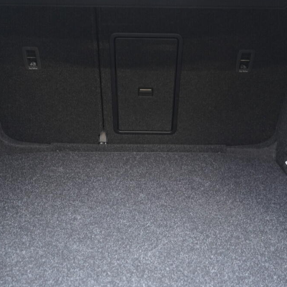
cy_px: 142
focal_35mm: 47
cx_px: 142
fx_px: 441
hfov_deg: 36.1
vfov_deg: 36.1
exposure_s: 1/40
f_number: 2.8
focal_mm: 24
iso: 1000
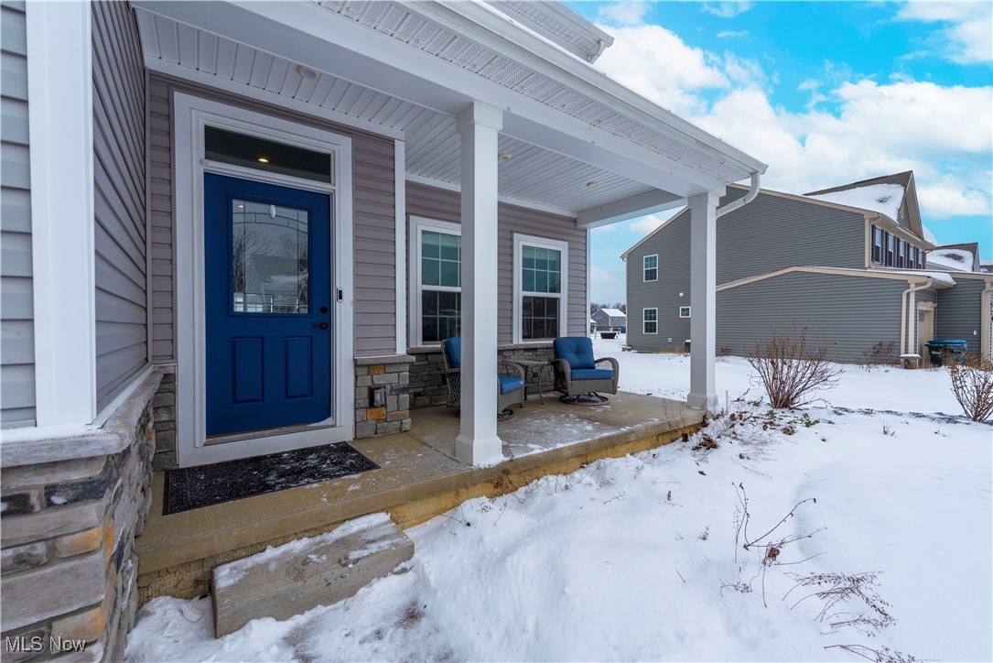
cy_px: 332
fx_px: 386
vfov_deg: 81.2
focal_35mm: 14
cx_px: 496
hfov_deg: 104.2
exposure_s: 1/640
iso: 200
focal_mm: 14
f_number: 9
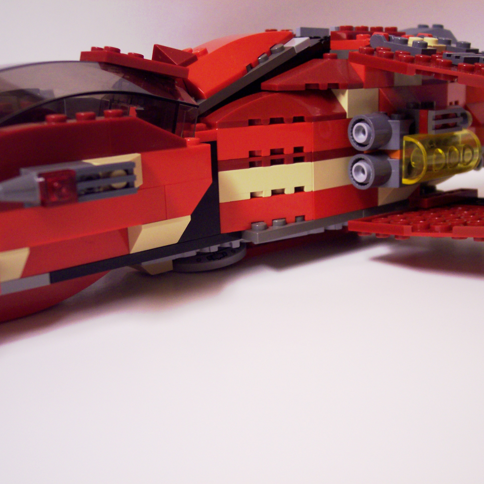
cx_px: 301
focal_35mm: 45
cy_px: 242
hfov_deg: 37.3
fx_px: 712
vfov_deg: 37.6
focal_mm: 8
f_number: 2.8
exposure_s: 1/15
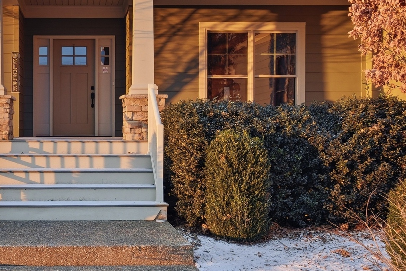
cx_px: 74
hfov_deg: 38.0
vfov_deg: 27.0
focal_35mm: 50
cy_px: 142
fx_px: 564
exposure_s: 1/140
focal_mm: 12.6
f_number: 9
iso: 400
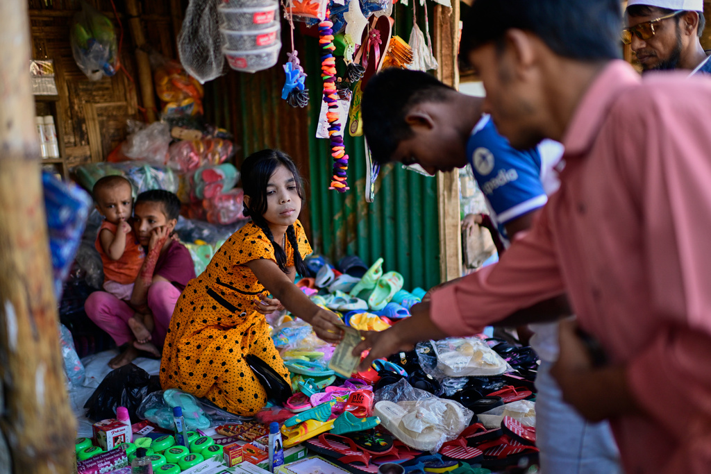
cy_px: 237
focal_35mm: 35
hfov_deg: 54.4
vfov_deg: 37.9
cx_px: 356
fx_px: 691
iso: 400
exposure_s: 1/500
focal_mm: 35
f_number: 1.6
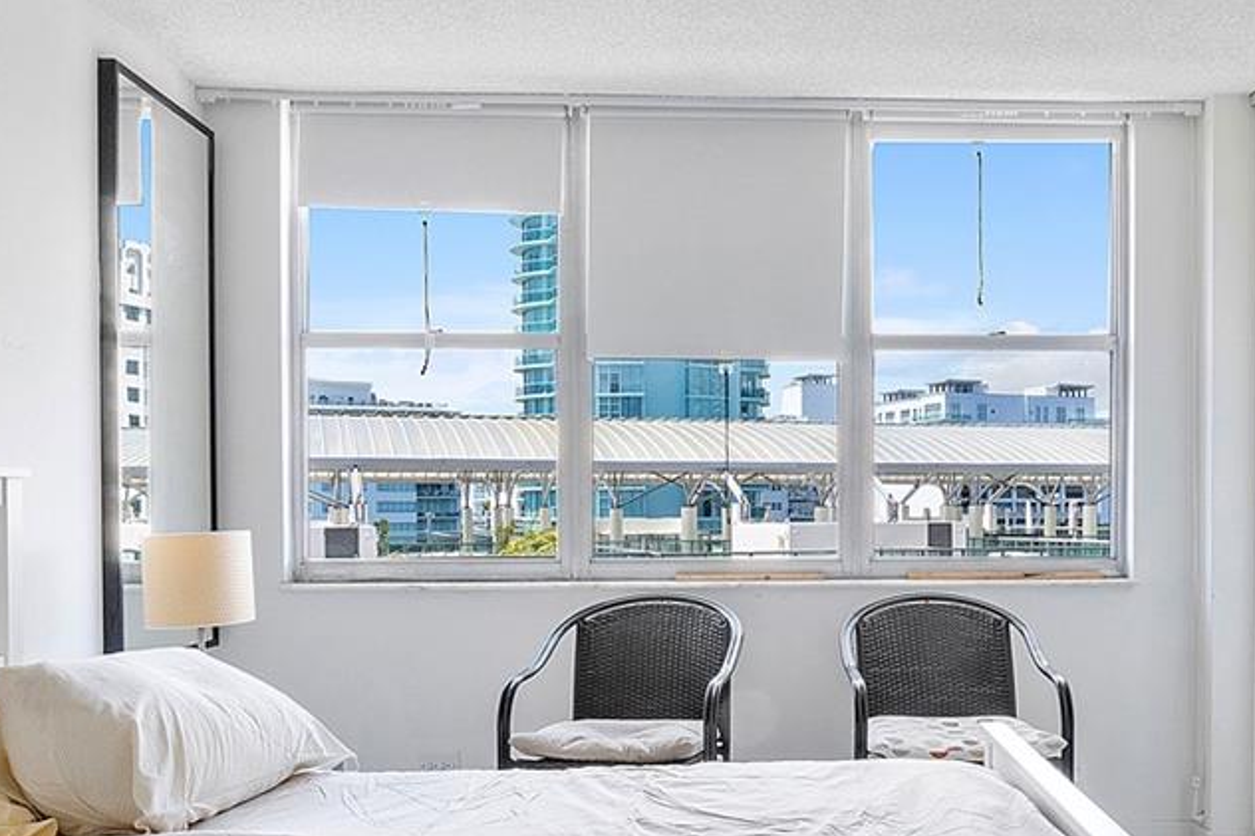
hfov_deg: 50.1
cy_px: 550
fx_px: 1324
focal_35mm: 38
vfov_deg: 34.7
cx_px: 802
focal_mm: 10
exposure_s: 1/60
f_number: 16
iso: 250
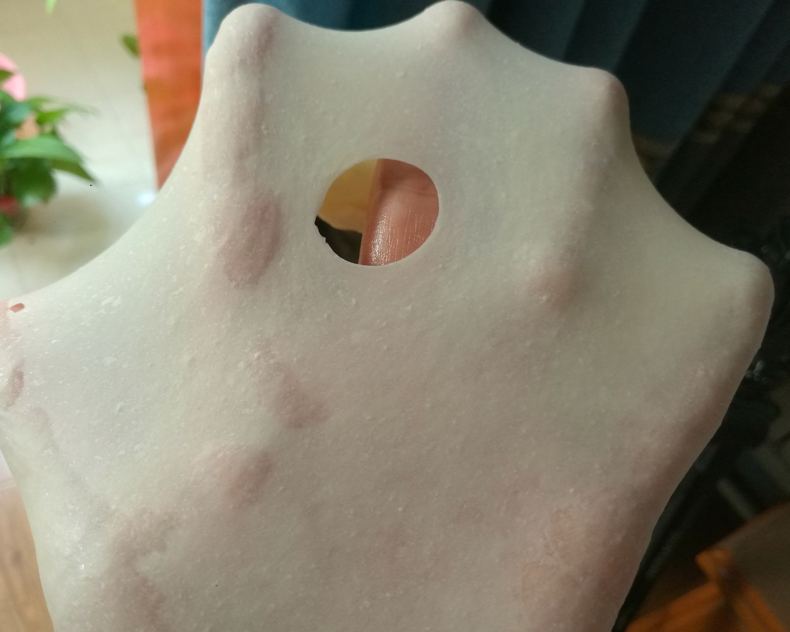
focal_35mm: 29
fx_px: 678
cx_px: 380
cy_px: 320
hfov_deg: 60.4
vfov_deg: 50.0
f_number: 2
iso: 200
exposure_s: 1/30
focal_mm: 4.04
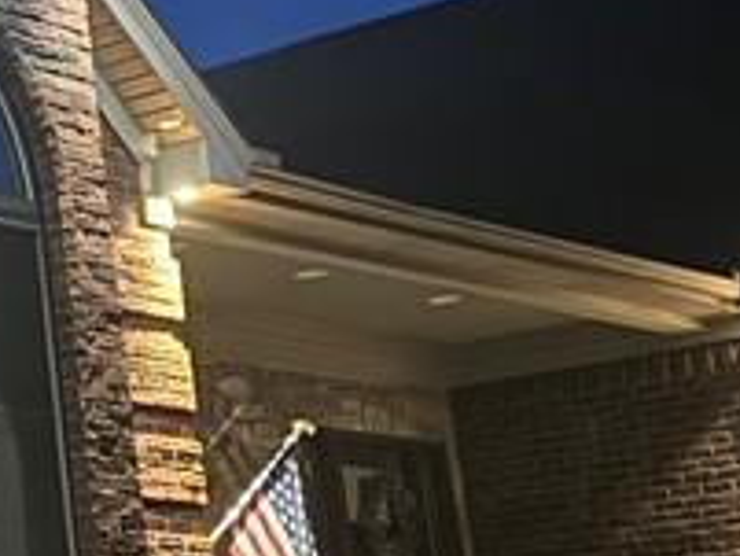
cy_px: 48
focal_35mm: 122
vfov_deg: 12.1
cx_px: -409
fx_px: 2610
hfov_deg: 14.9
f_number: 1.78
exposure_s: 1/9
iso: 2000
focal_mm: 6.76
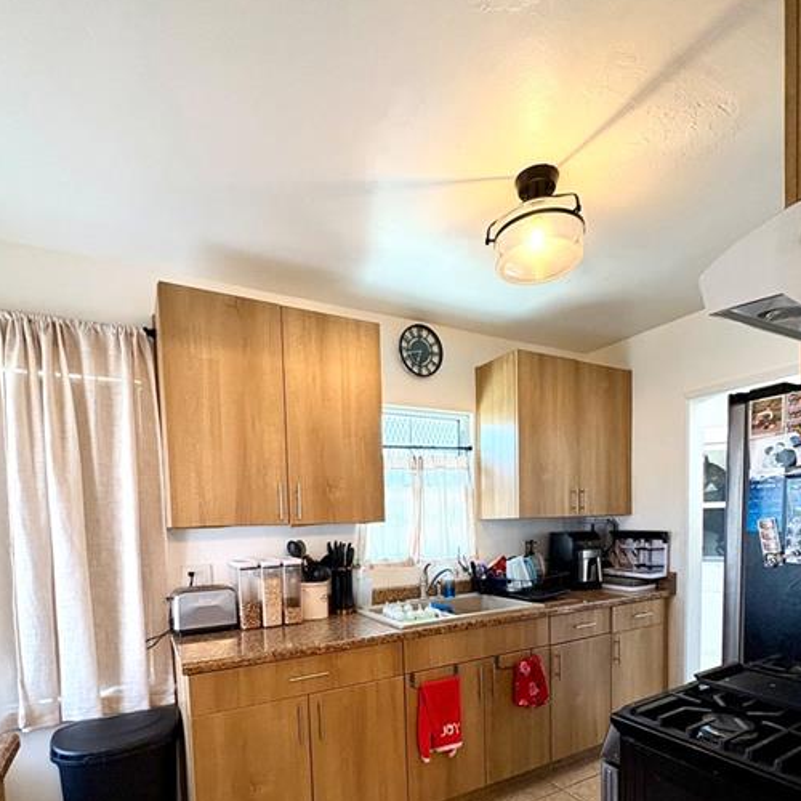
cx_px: 404
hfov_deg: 77.7
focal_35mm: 19
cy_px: 553
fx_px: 497
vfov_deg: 74.5
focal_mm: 2.22
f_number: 2.2
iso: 400
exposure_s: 1/60
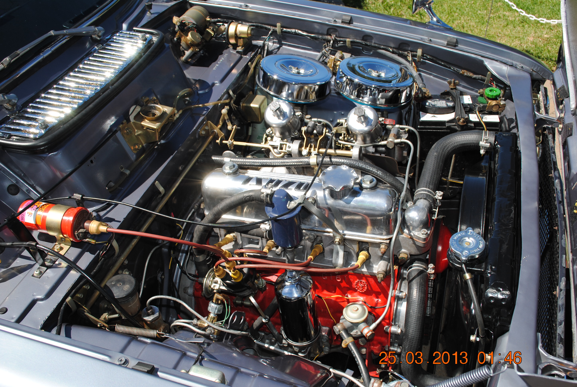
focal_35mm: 36
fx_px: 578
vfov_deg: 37.0
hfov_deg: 53.0
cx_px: 288
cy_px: 194
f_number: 7.1
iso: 100
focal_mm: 24
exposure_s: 1/200
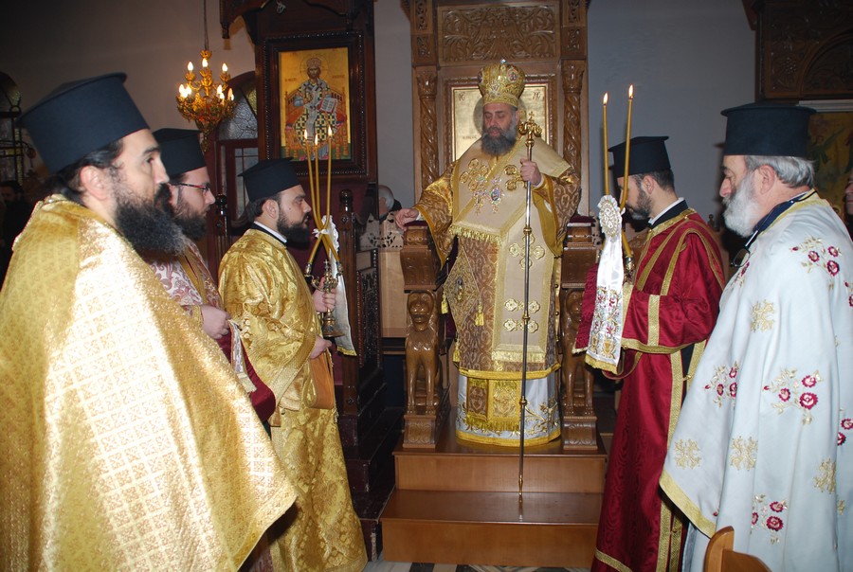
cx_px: 426
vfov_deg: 48.1
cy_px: 286
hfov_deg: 67.3
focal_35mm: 27
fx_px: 641
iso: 200
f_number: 5
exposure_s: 1/60
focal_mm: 18
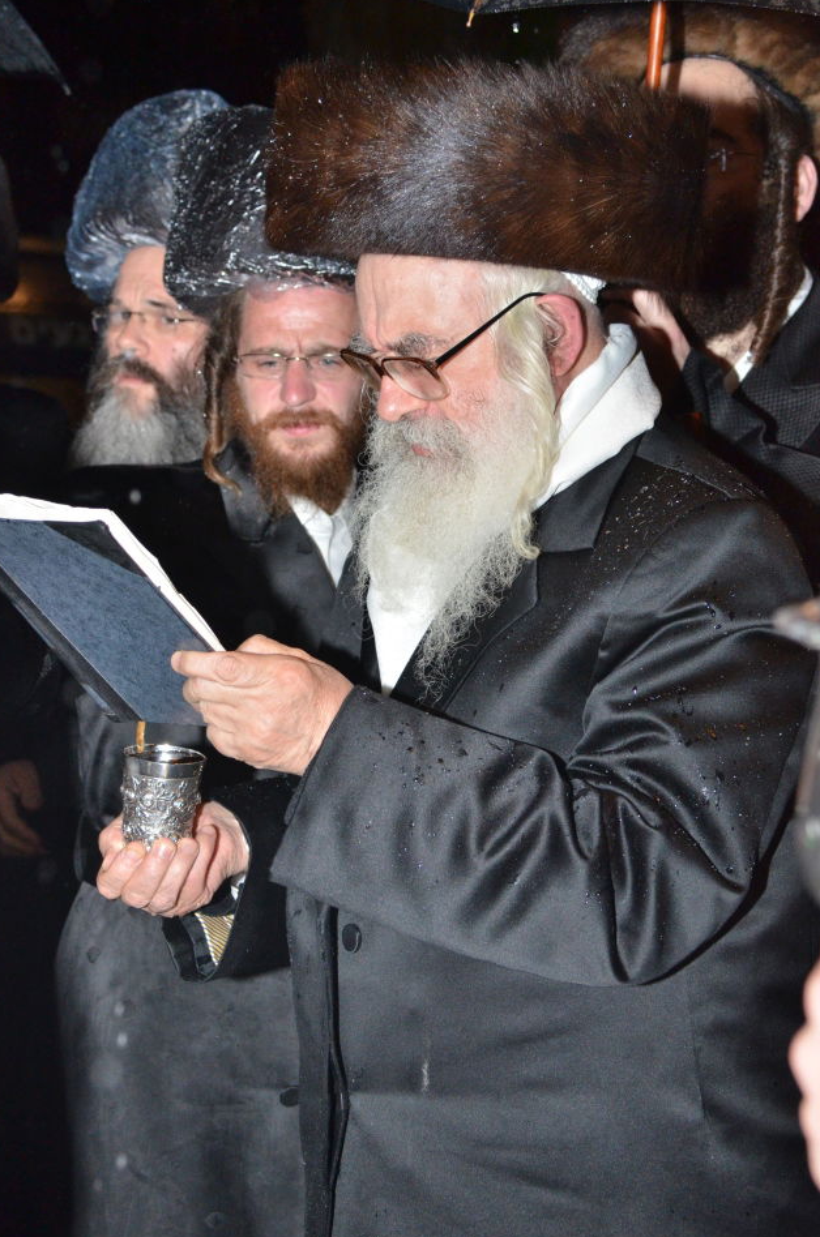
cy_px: 639
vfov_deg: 25.1
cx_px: 427
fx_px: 2779
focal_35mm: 81
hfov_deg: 16.8
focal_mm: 50
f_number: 5.3
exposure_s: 1/250
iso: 1600
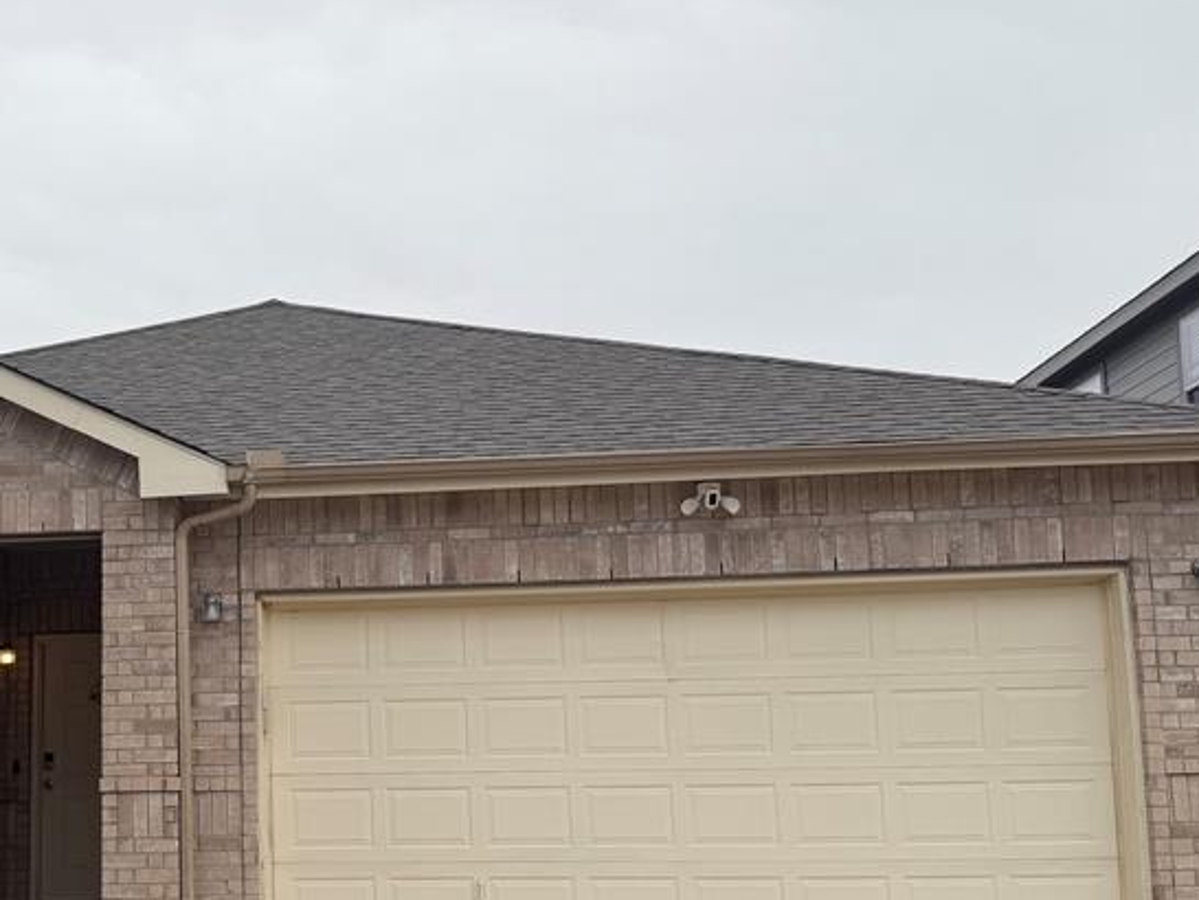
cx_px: 246
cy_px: 623
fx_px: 1559
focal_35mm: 45
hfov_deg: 40.4
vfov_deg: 31.9
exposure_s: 1/898
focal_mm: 6.76
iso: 80
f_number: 1.78
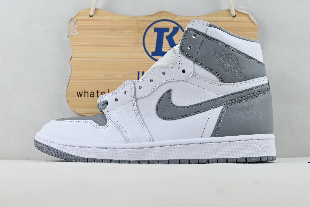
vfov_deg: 28.5
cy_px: 104
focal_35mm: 47
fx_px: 407
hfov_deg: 41.7
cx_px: 155
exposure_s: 1/80
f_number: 5
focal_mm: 31.5
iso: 100
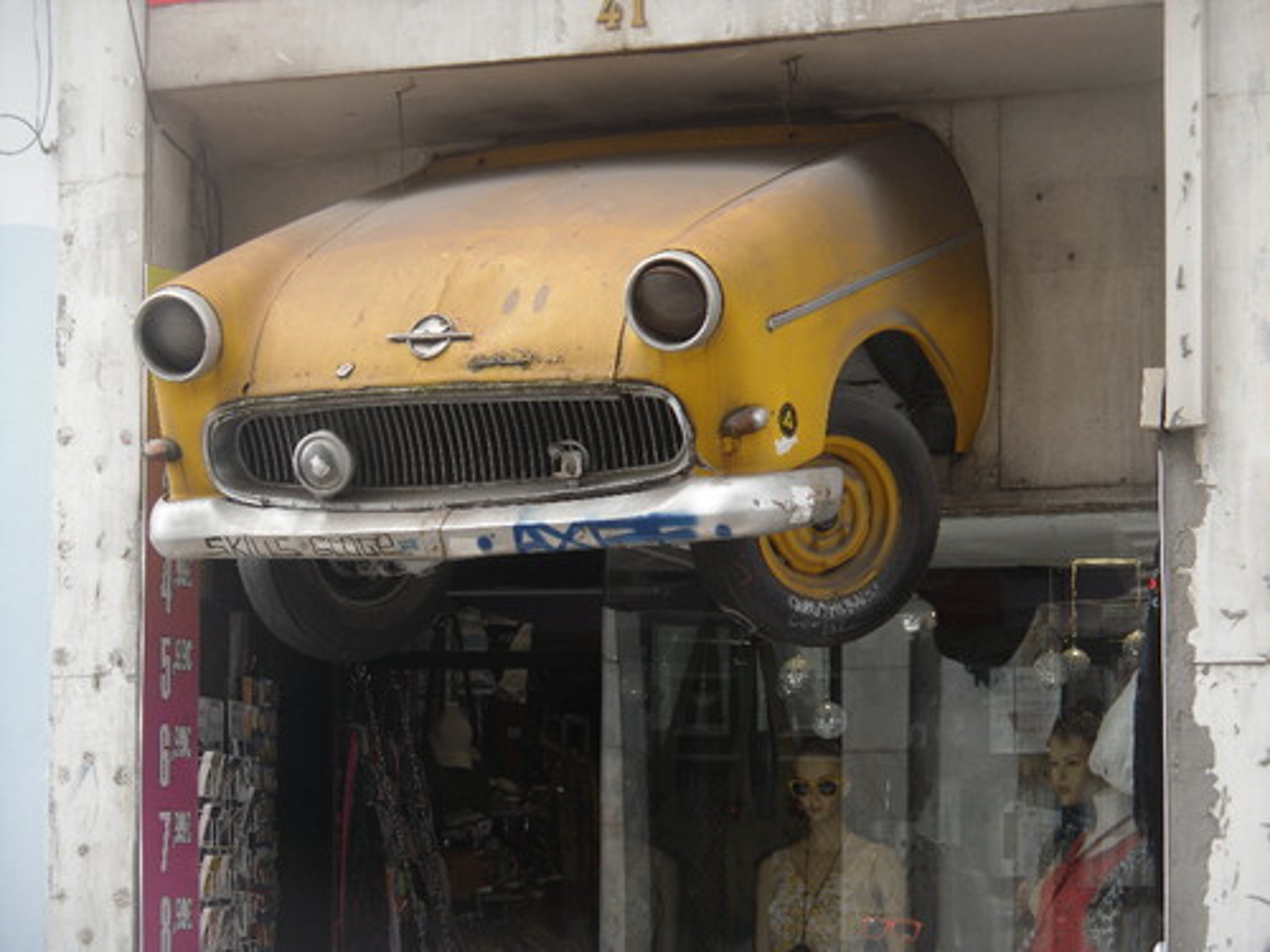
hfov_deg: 17.9
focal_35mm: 110
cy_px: 476
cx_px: 635
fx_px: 4036
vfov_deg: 13.5
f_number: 4.8
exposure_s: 1/69
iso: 80
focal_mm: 19.67
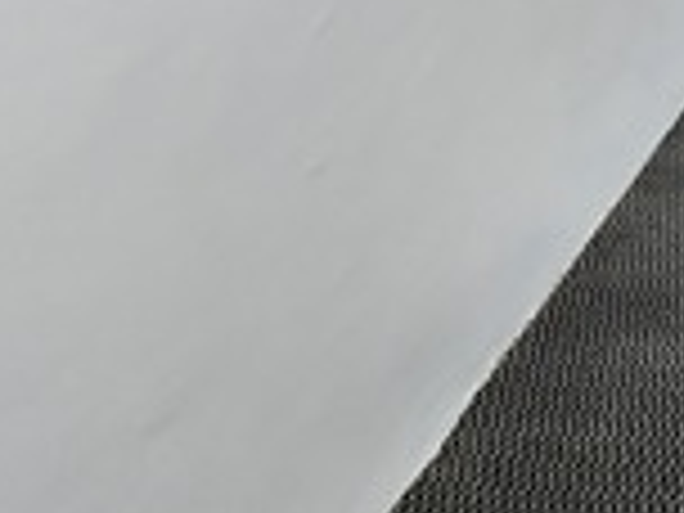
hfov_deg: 30.0
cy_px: -119
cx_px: 1001
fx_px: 771
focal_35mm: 39
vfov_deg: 30.6
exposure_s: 1/50
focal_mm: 2.2
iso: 250
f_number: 2.2
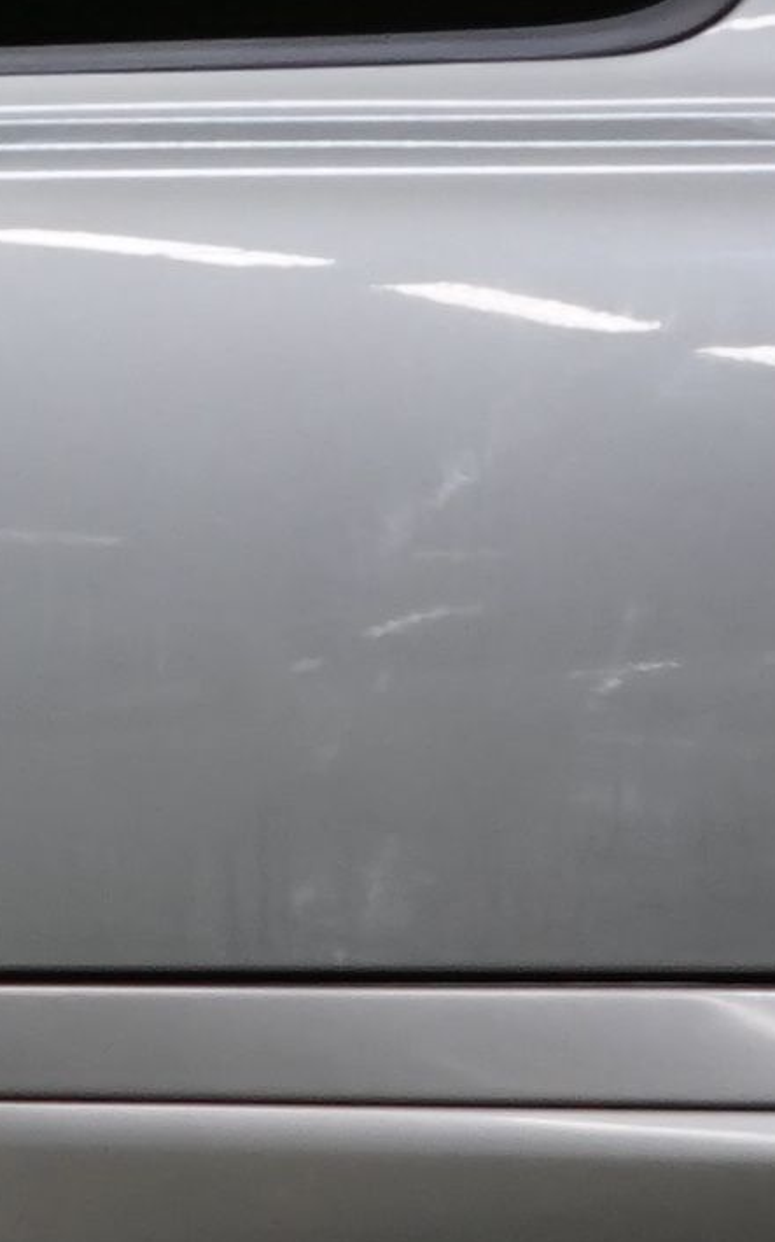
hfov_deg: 4.4
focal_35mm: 293
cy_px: 343
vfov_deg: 7.2
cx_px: -670
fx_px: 9914
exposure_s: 1/40
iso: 500
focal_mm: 34
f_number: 5.6
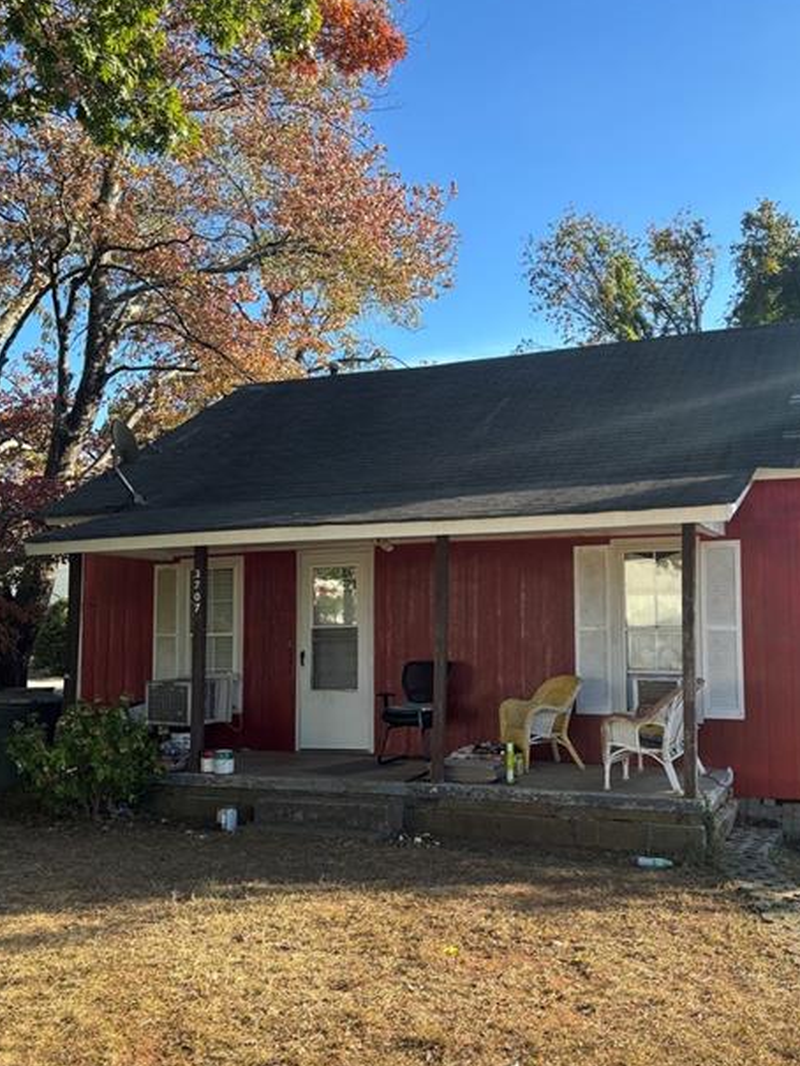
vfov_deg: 55.3
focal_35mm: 33
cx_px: 486
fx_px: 1017
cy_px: 567
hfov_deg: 42.7
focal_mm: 5.96
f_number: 1.6
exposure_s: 1/935
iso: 50
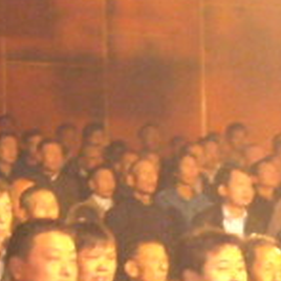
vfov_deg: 7.9
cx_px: 266
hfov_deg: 8.1
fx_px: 1984
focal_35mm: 216
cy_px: 432
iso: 475
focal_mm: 5.7
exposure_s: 1/8
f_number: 2.8
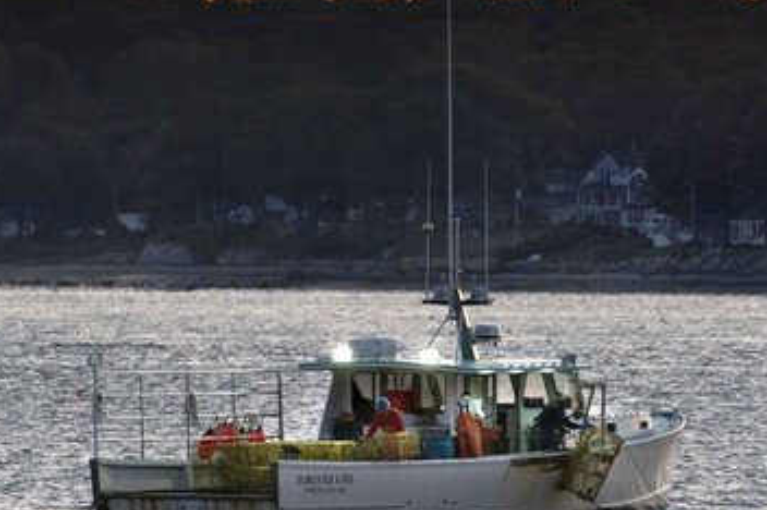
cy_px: 226
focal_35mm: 995
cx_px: 405
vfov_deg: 1.4
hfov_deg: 2.1
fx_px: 21179
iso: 10000
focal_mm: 684
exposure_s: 1/400
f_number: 11
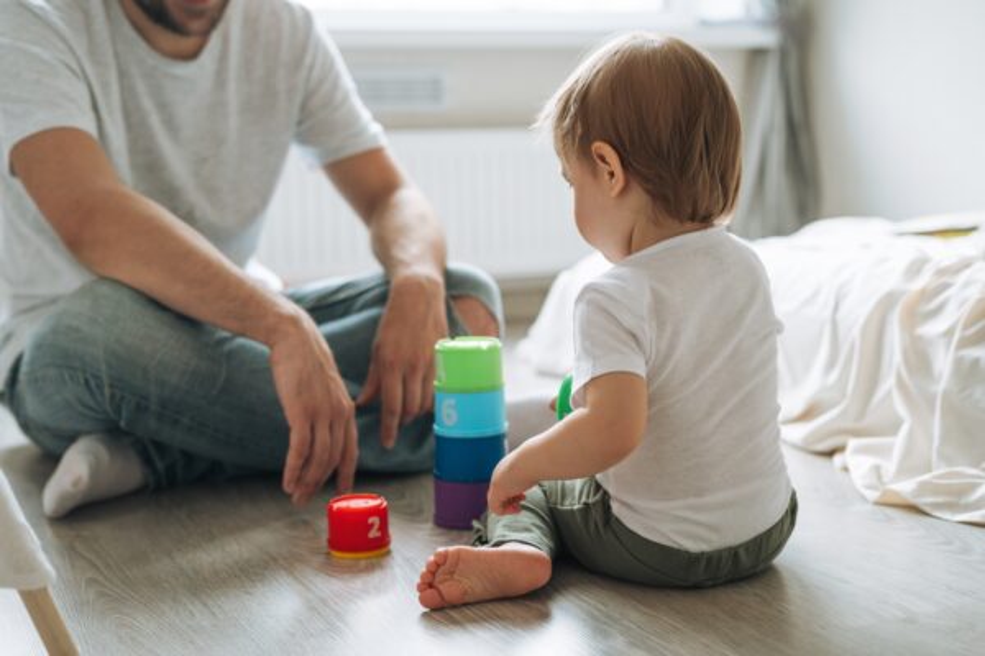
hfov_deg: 39.6
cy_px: 328
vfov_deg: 27.0
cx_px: 492
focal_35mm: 50
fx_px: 1368
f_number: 2.8
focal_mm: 50
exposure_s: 1/160
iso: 320
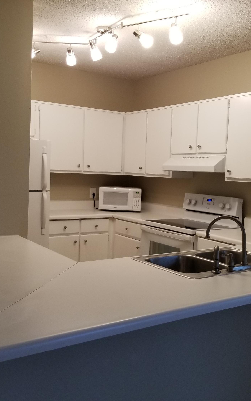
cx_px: 150
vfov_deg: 52.7
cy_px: 201
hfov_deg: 34.3
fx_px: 405
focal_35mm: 37
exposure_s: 1/60
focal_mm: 4.25
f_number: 1.7
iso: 160
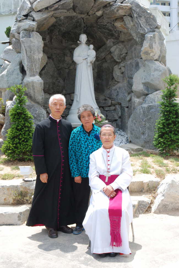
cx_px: 90
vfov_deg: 42.3
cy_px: 134
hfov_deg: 29.0
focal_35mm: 46
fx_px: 346
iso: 200
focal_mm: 31
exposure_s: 1/100
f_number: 11
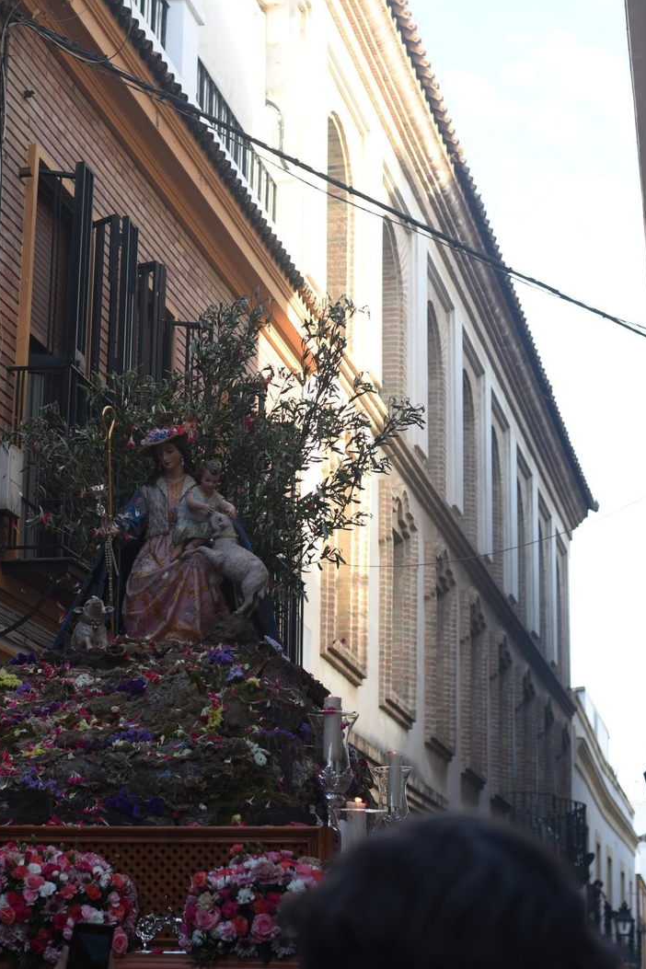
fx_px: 2046
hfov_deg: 17.9
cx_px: 179
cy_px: 489
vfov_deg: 26.7
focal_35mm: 76
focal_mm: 50
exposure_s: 1/320
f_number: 4
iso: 280
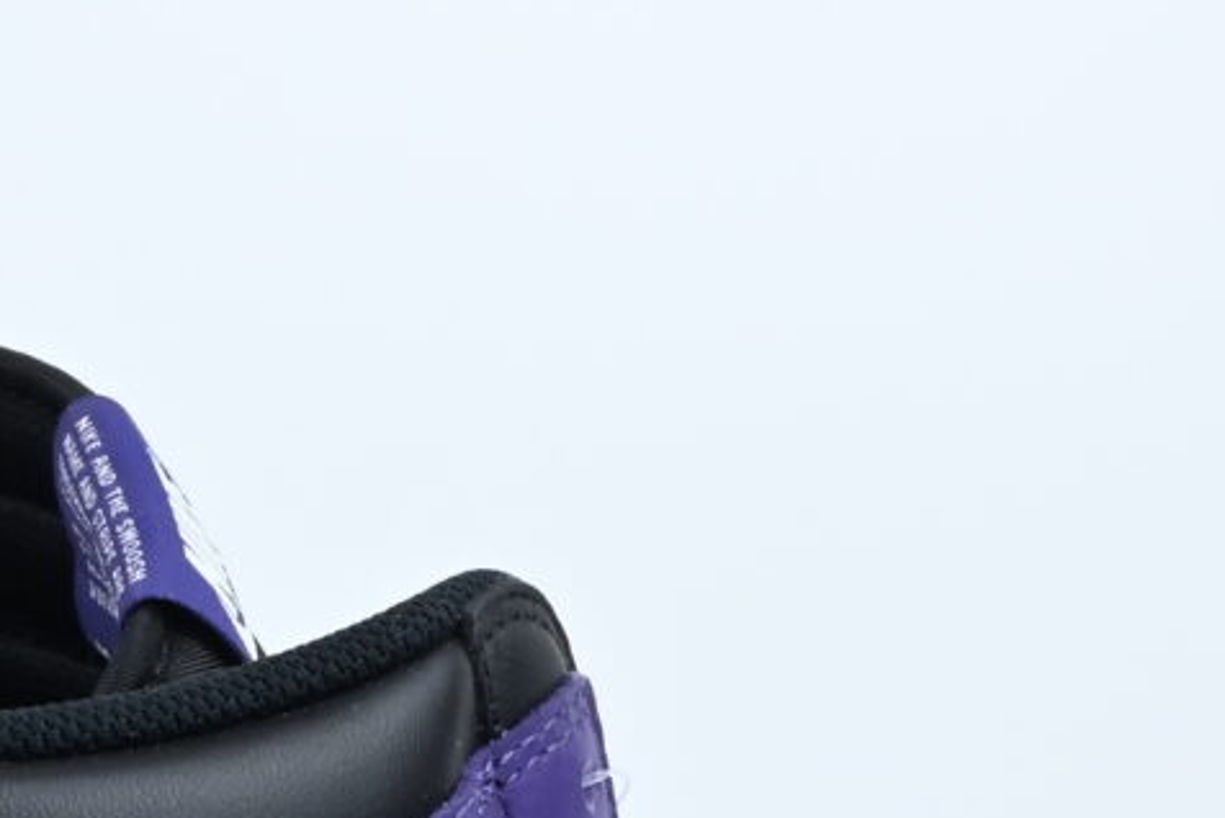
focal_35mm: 129
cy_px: 853
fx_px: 4392
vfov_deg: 10.5
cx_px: -664
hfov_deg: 14.7
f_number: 18
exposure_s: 1/125
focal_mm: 24
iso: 800
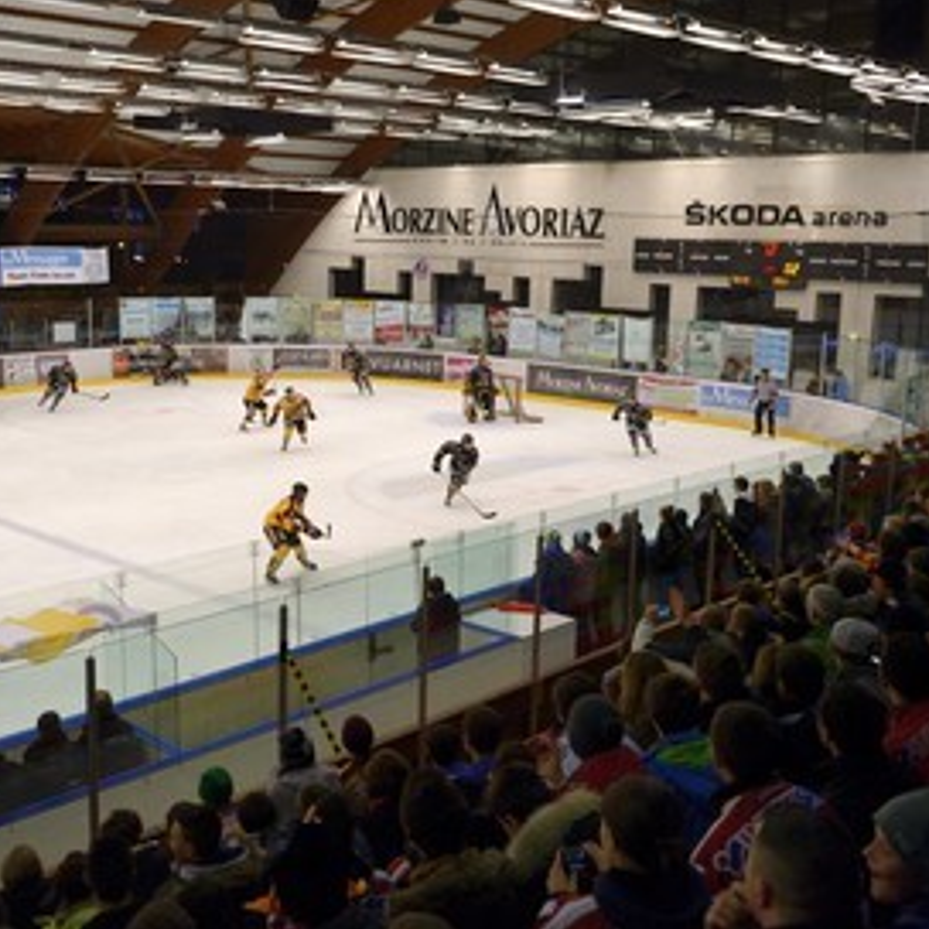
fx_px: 1275
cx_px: 362
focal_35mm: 42
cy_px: 454
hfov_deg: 39.8
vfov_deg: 40.0
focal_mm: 32
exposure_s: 1/800
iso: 1600
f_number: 3.2
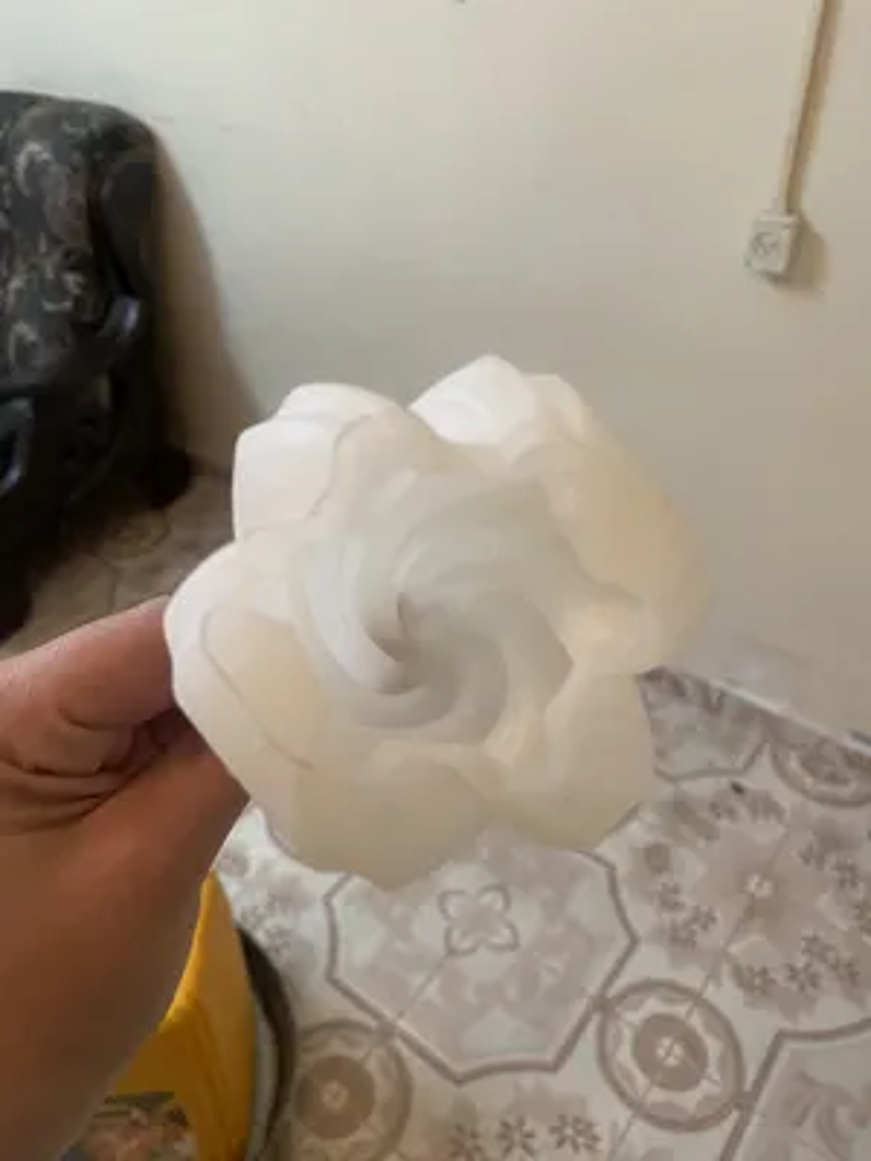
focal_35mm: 26
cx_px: 436
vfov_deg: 67.3
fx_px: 872
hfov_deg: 53.1
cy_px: 580
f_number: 1.8
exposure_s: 1/50
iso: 320
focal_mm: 4.25
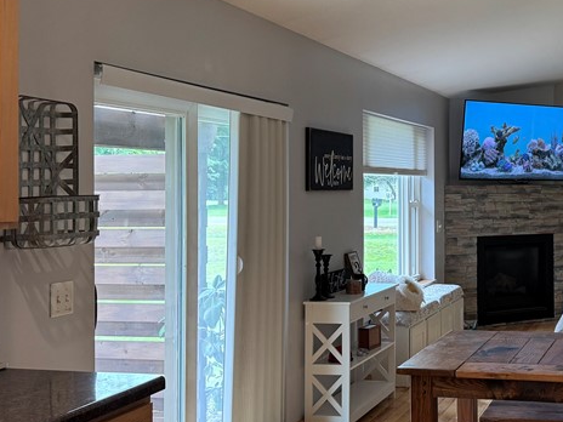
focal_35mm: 53
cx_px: 477
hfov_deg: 34.7
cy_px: 176
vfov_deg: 27.5
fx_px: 862
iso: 200
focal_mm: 6.76
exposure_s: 1/120
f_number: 1.78
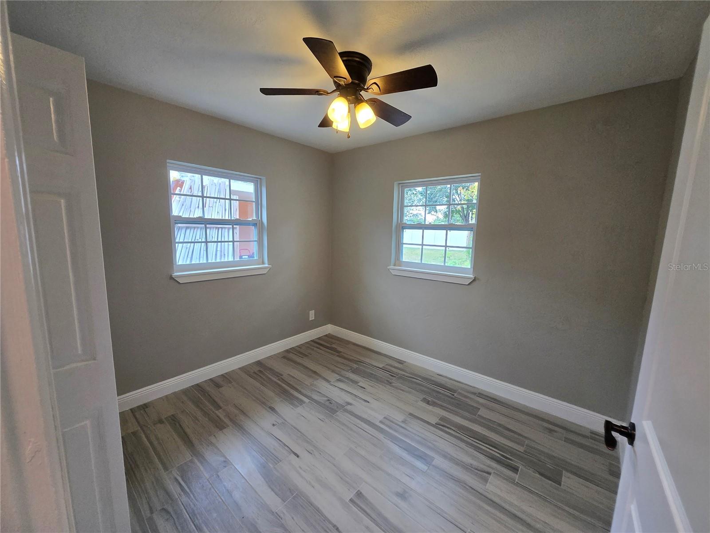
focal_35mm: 13
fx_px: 267
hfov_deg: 106.2
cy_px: 266
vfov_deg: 89.9
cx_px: 355
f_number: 2.2
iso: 100
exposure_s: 1/60
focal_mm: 1.7
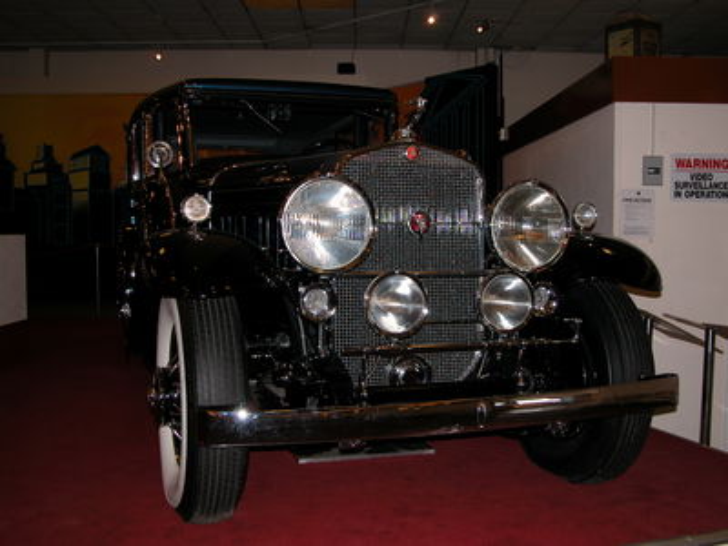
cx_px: 364
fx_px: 820
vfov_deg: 36.8
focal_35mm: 39
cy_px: 273
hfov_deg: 47.9
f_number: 2.9
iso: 100
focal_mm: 10
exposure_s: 1/60
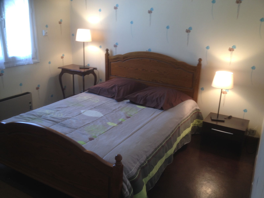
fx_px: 267
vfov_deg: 40.7
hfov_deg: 52.6
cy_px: 99
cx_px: 132
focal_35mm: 35
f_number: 2.4
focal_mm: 4.28
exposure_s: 1/24
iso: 50
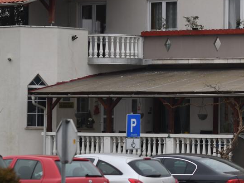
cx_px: 184
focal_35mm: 200
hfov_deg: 9.9
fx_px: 1410
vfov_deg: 7.4
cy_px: 55
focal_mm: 70
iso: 250
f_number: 5
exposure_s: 1/640
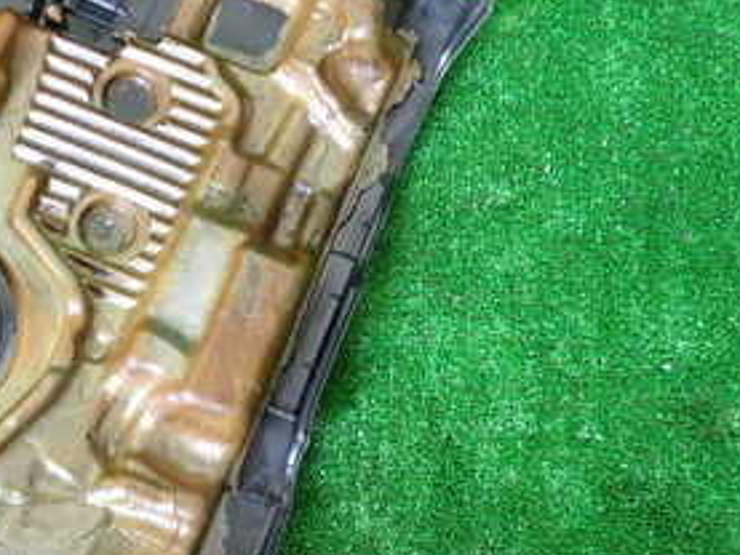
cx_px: 40
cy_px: 360
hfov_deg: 28.4
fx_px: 1390
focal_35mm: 65
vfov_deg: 22.5
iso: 320
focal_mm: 5.4
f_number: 2.3
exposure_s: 1/30
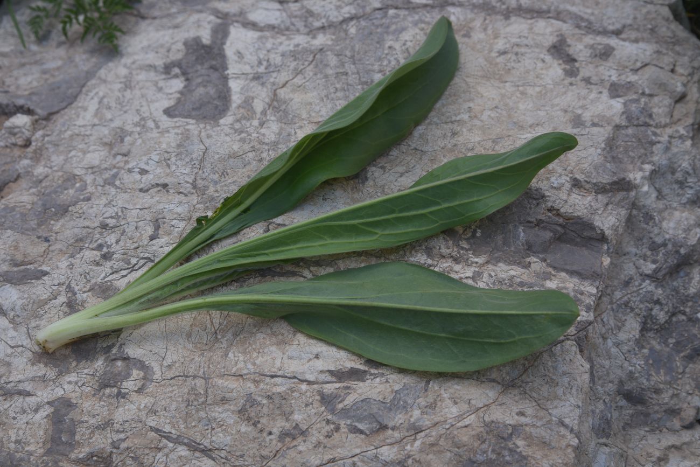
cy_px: 234
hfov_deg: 36.2
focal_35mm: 55
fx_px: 1069
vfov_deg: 24.6
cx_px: 350
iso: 200
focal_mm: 55
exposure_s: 1/160
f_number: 8
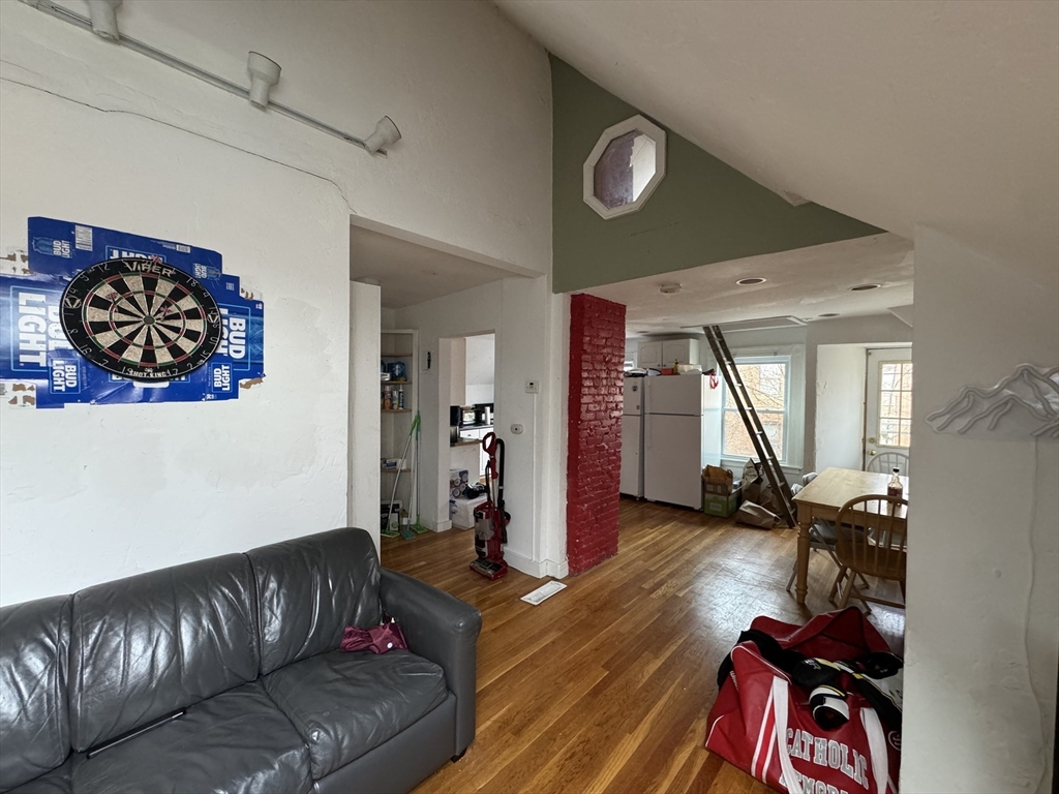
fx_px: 428
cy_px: 397
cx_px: 530
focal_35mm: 14
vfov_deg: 85.7
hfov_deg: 102.1
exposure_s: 1/91
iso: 320
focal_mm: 2.22
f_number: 2.2
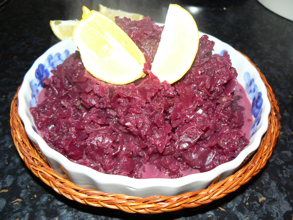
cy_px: 110
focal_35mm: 36
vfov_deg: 39.7
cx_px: 146
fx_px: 305
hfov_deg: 51.4
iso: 100
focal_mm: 6
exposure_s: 1/30
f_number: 2.8
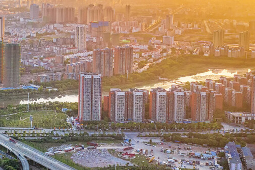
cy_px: 65
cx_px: -22
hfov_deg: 27.6
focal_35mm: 67
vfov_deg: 20.3
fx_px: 475
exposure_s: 1/500
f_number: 4
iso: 100
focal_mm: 10.26
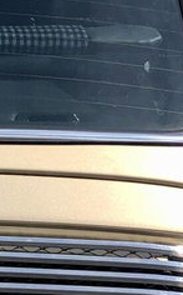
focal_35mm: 172
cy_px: 177
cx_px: -260
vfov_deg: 12.2
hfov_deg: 7.1
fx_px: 1376
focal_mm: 4
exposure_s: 1/3436
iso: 25
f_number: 1.8
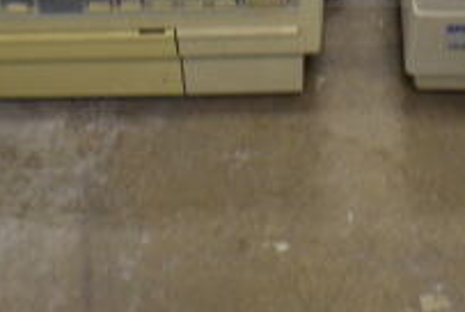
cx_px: 275
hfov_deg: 25.0
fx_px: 1048
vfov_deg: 15.9
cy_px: -115
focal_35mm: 81
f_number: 3.5
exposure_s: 1/125
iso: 900
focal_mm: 18
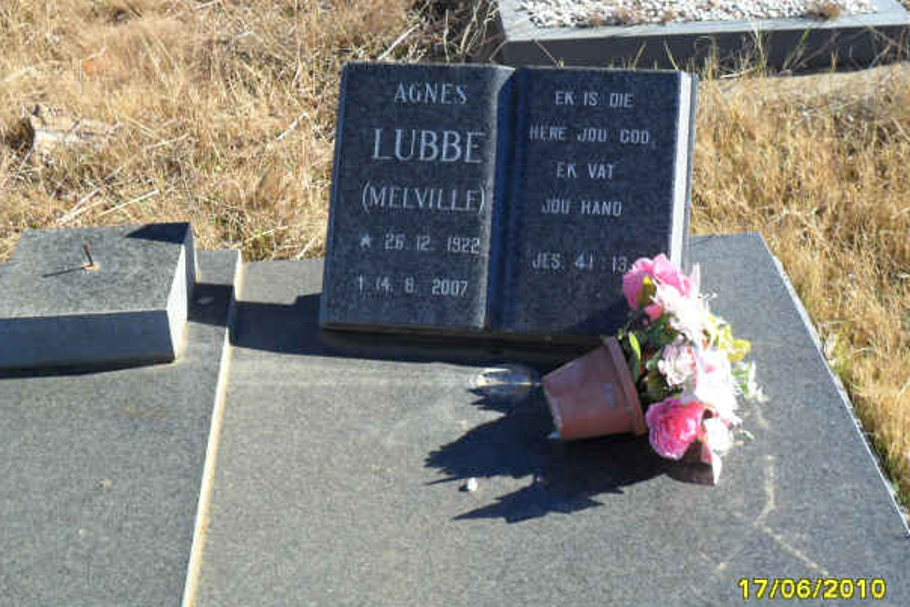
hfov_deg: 36.2
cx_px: 460
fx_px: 1391
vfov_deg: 24.6
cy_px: 308
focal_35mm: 55
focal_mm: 9.3
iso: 100
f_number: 5
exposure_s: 1/250
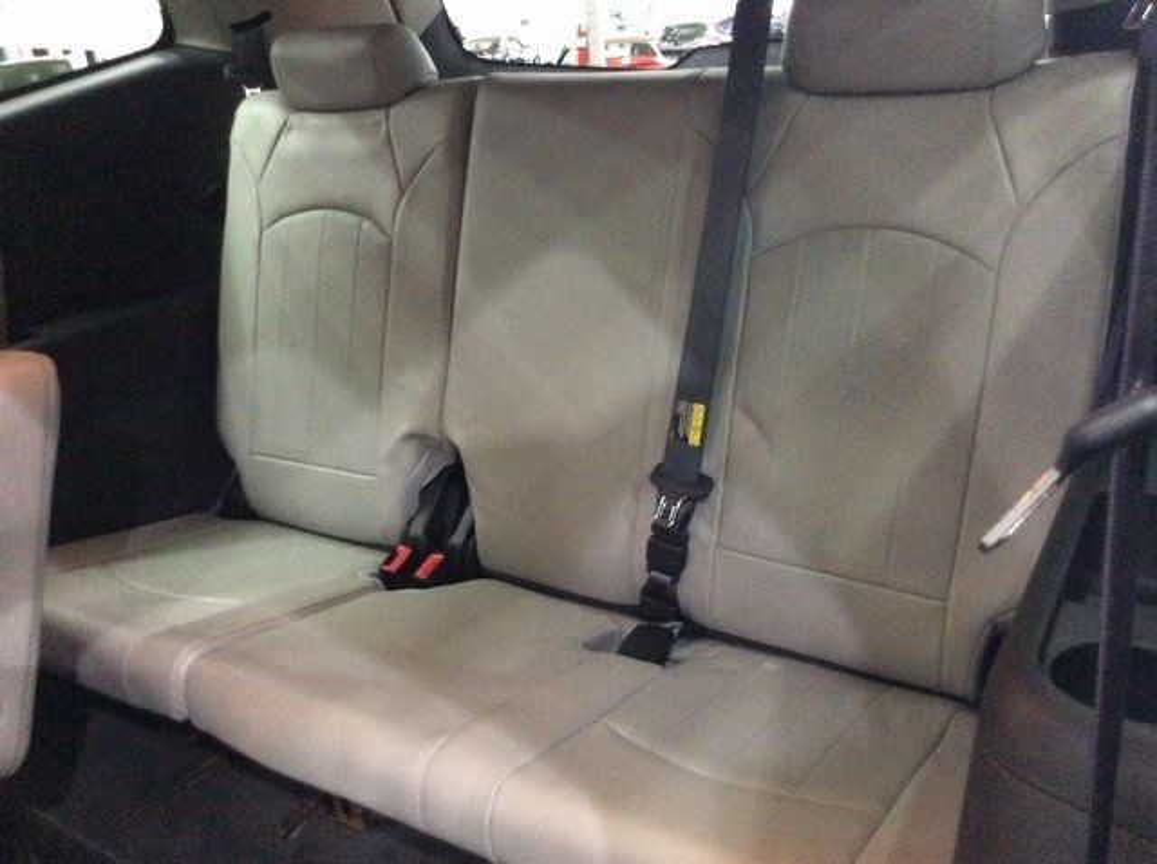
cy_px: 432
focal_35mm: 32
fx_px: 1068
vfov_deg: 44.1
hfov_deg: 56.9
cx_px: 578
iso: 640
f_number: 2.4
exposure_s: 1/15
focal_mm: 3.3
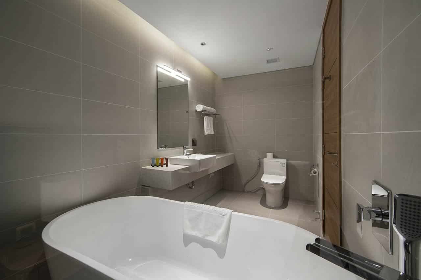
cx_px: 210
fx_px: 164
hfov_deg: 104.3
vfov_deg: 81.2
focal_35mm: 14
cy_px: 140
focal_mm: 14
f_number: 13
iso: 100
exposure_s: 1
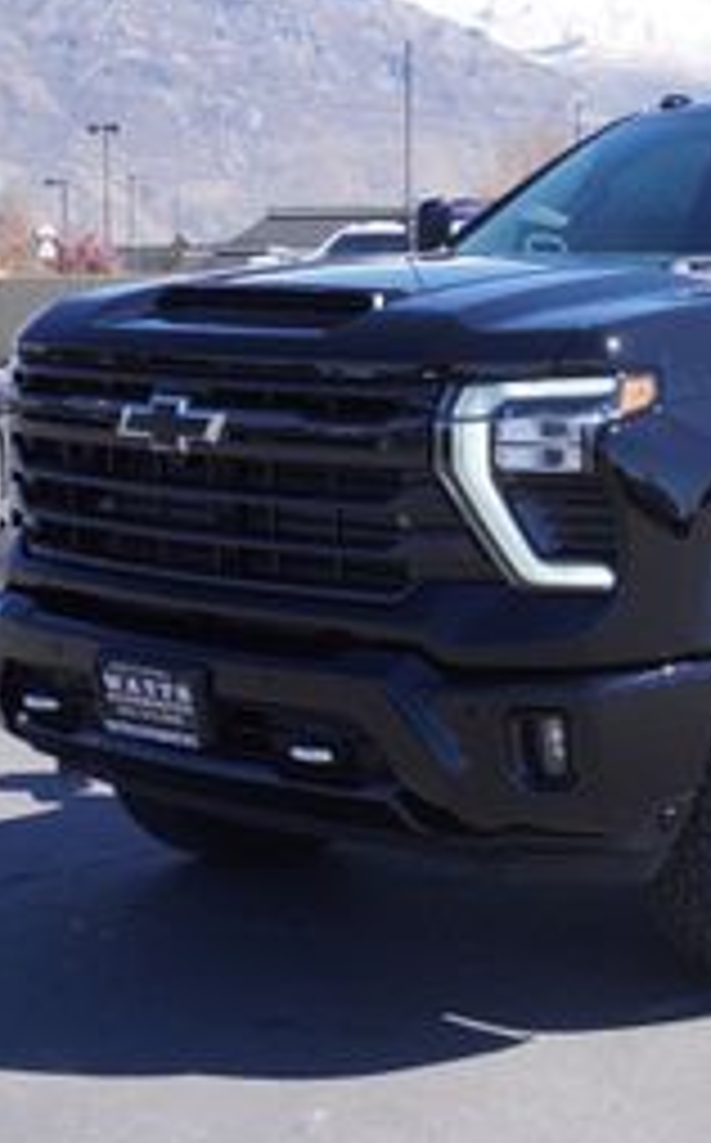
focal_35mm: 75
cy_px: 569
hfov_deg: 16.8
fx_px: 2327
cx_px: 783
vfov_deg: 27.6
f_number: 9
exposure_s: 1/100
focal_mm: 31
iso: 100
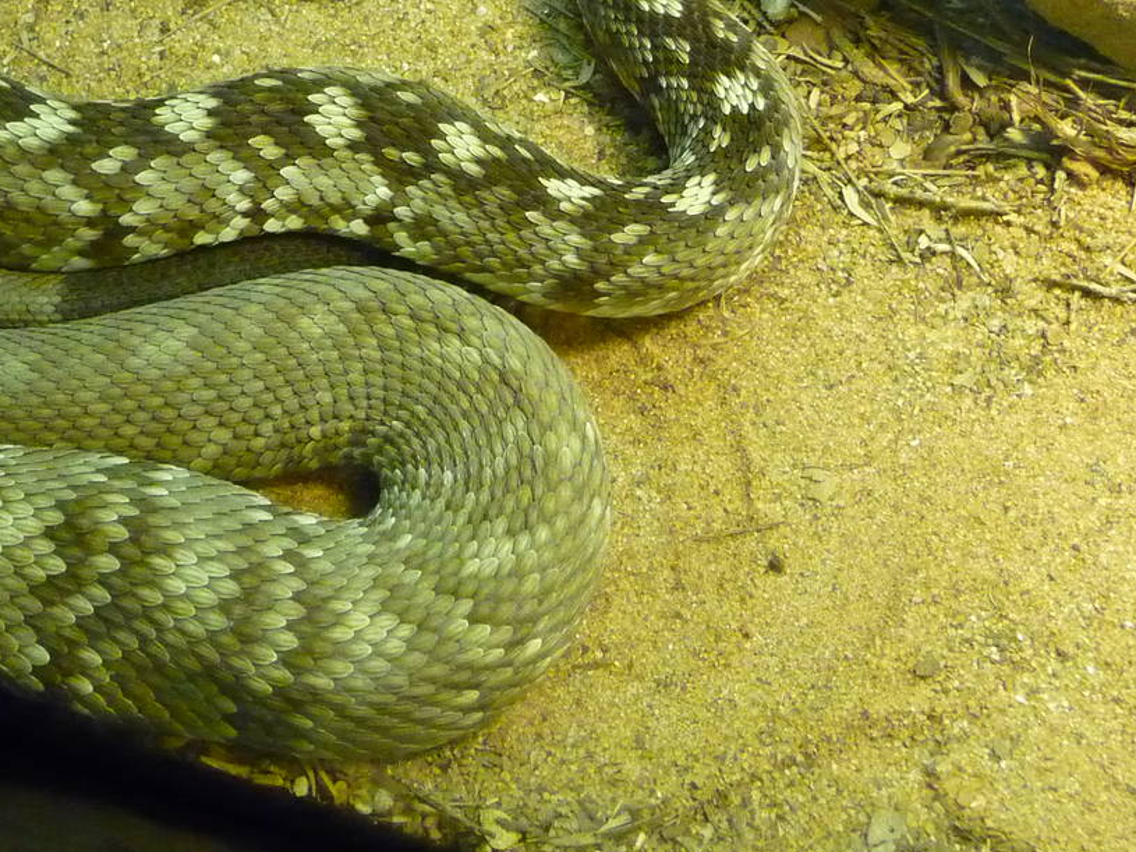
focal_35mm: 55
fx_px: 1805
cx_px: 435
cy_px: 123
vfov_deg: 25.9
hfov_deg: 34.8
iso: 800
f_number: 3.3
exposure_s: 1/50
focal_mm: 4.7
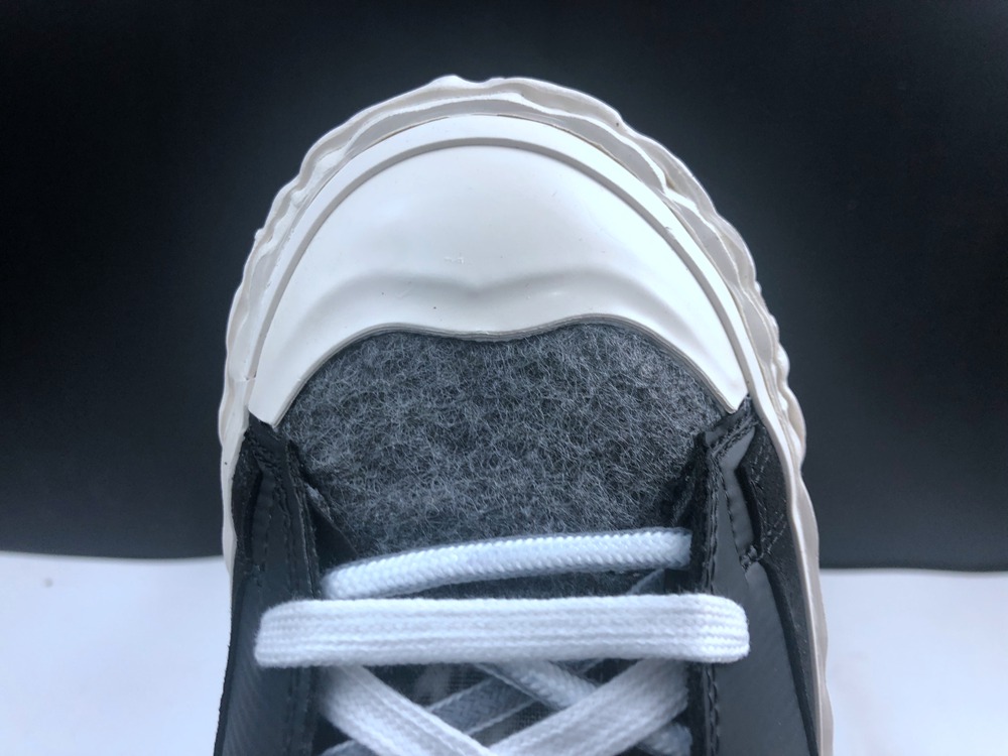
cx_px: 504
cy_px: 378
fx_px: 815
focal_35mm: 28
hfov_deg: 63.4
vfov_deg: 49.7
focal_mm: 4
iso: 25
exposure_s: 1/50
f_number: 1.8
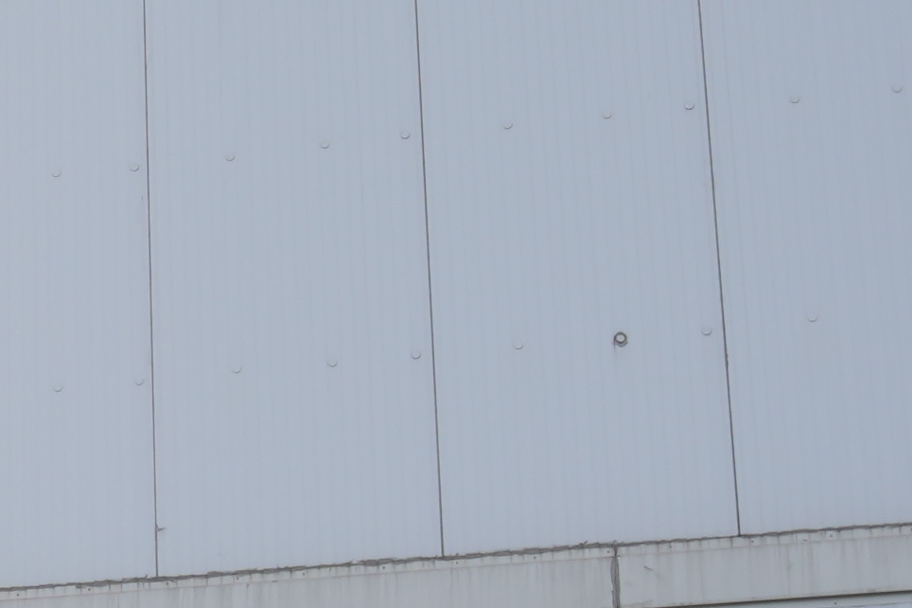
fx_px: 4887
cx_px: -728
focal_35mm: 193
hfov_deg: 10.1
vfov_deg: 7.1
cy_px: 312
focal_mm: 31
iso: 200
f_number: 2.8
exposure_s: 1/125
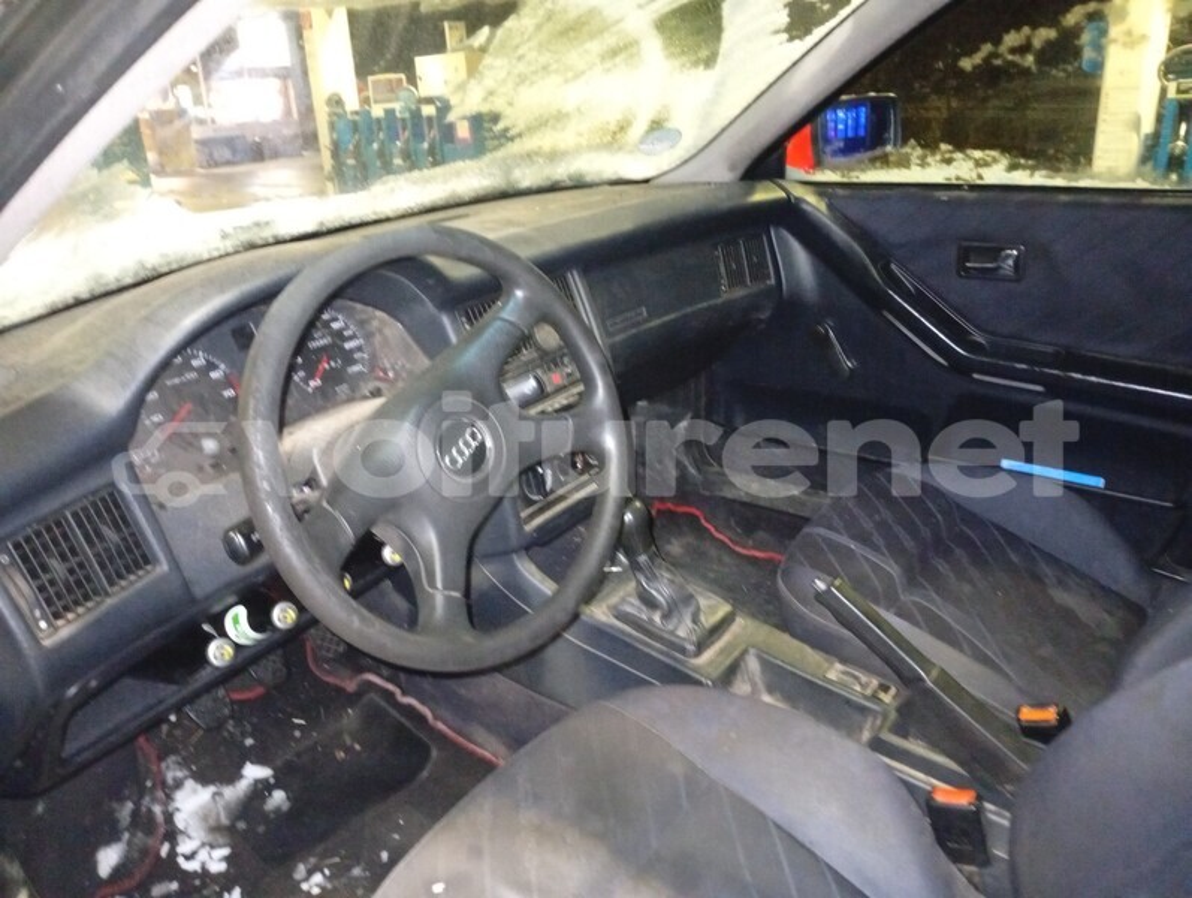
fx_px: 931
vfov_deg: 51.5
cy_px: 449
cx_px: 596
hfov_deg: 65.3
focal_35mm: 27
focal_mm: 3.98
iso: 3625
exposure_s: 1/14.3
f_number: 1.8
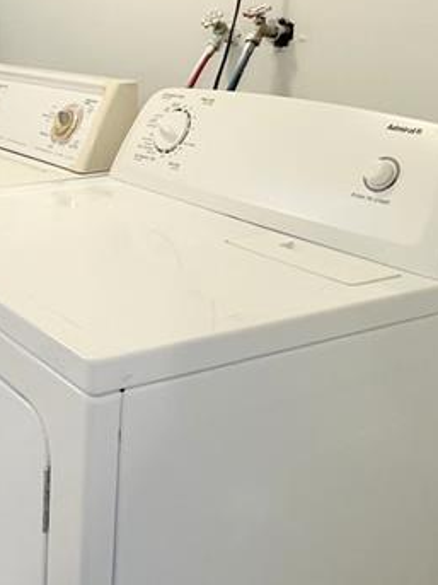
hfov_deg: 27.7
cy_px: 235
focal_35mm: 49
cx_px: -14
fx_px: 827
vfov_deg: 38.8
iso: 250
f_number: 2.2
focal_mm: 2.22
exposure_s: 1/120
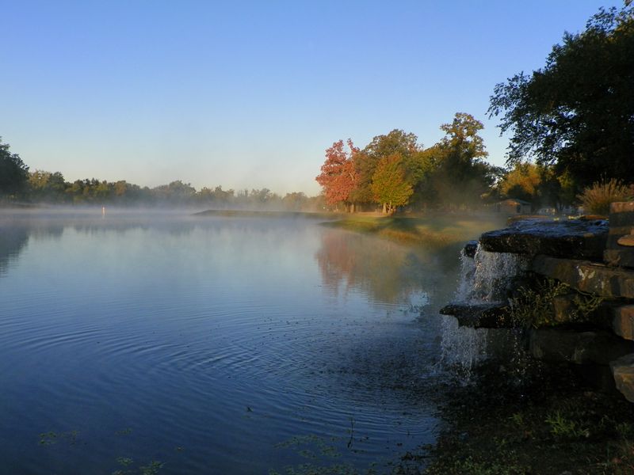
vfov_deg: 40.7
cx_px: 317
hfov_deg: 52.6
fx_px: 641
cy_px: 238
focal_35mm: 35
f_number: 4
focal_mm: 6.2
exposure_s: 1/320
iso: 64
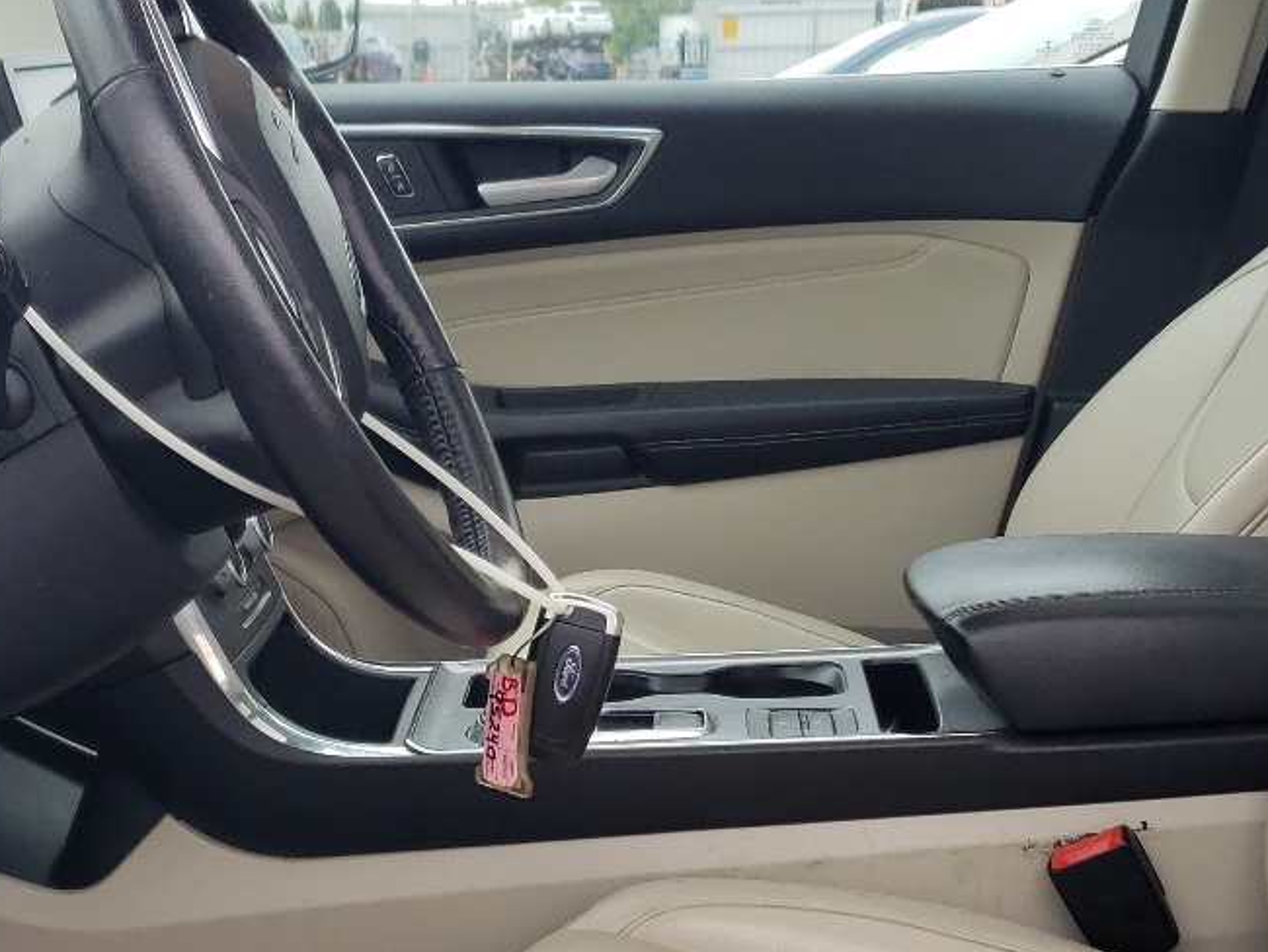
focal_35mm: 64
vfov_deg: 22.5
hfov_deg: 30.2
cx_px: 505
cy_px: 817
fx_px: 2345
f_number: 1.5
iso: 50
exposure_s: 1/172
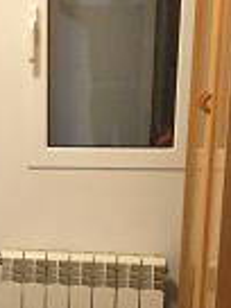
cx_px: -16
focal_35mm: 85
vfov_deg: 22.8
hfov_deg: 16.9
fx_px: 756
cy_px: 229
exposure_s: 1/33
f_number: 2.2
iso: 250
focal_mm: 4.15
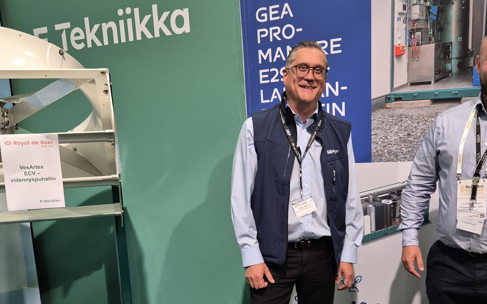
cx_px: 258
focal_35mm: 38
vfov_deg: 32.9
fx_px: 504
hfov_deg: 51.5
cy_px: 232
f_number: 1.8
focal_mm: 5.4
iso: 200
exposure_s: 1/100
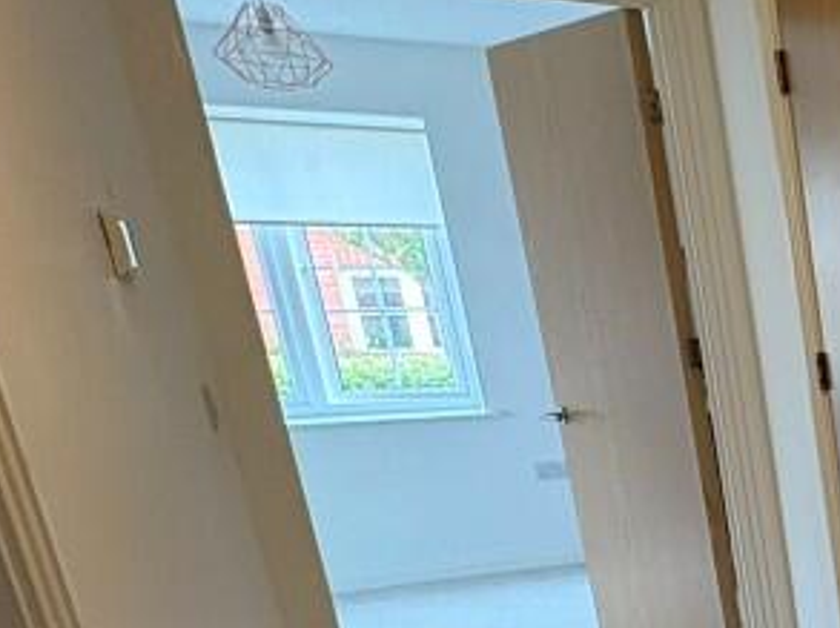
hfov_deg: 25.6
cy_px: 631
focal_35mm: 49
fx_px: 1188
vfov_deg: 27.8
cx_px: 1342
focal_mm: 2.22
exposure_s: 1/60
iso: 250
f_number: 2.2
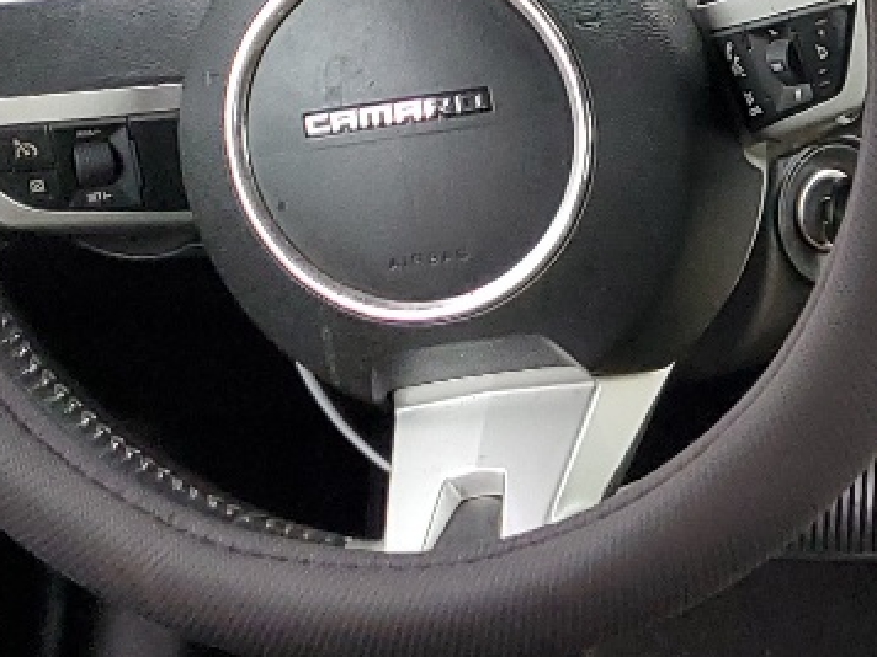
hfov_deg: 15.2
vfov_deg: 12.6
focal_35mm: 117
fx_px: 2964
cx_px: 1426
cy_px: 504
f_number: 1.5
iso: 99
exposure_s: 1/60.2
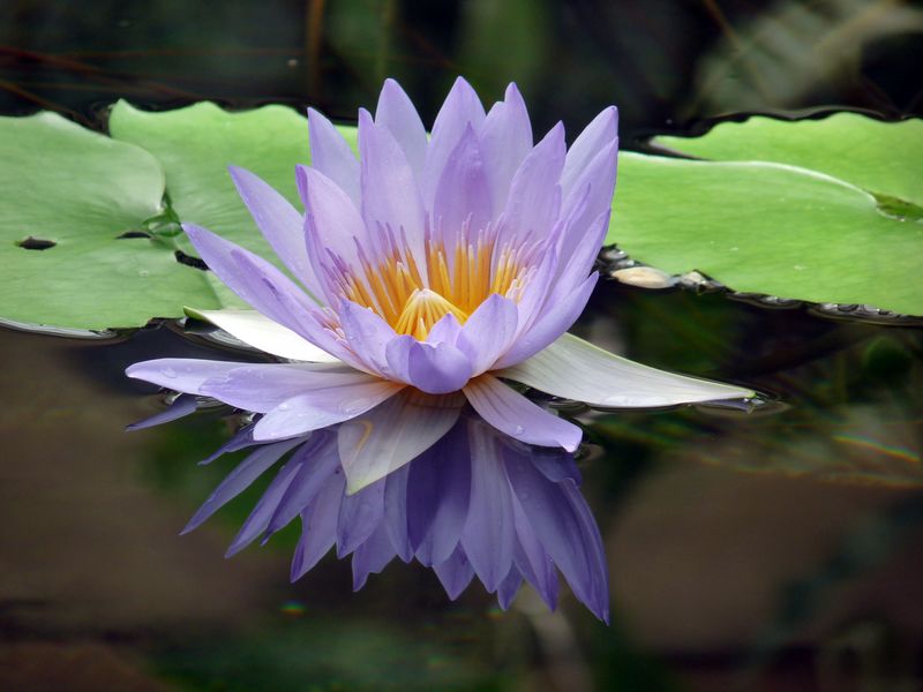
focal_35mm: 486
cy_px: 346
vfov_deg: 3.1
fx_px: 12959
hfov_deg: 4.1
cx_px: 462
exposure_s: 1/160
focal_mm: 86.4
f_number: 4.4
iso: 160
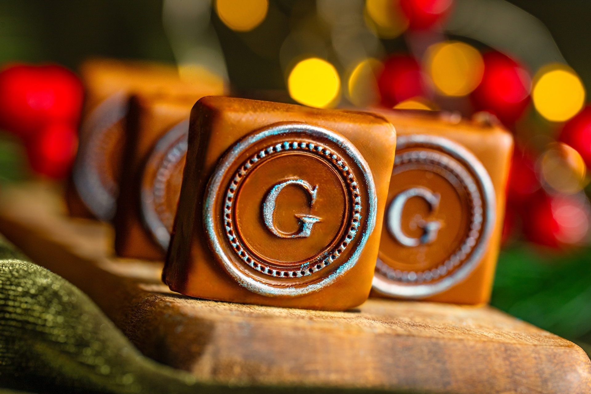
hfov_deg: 19.5
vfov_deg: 13.0
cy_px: 197
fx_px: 1724
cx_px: 296
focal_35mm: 105
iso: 200
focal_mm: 105
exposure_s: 1/160
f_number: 8
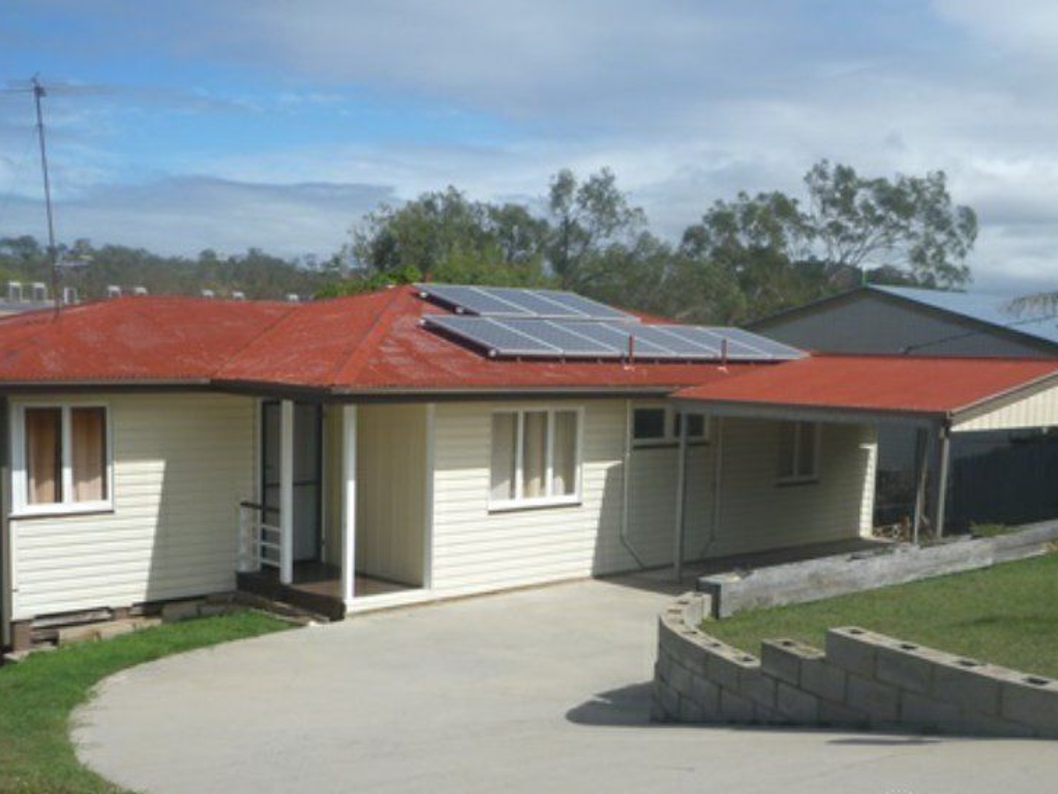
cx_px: 484
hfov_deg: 56.7
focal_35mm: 32
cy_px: 426
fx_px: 978
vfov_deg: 44.1
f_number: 3.3
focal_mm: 4.9
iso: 80
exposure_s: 1/1000
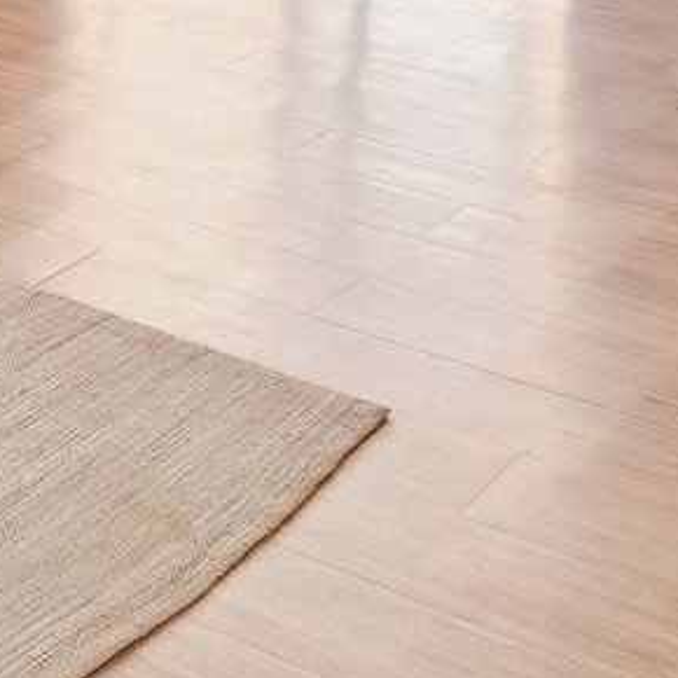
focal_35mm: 84
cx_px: -615
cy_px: -520
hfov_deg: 16.5
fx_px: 1861
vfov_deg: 17.2
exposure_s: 1/30
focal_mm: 14
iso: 400
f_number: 8
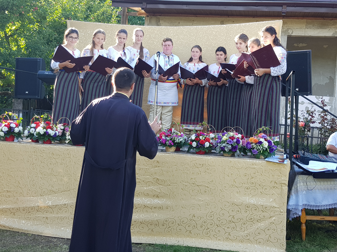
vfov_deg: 53.1
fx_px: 253
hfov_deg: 67.3
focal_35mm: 26
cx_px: 168
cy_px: 126
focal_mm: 4.2
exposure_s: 1/207
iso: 40
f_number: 1.7
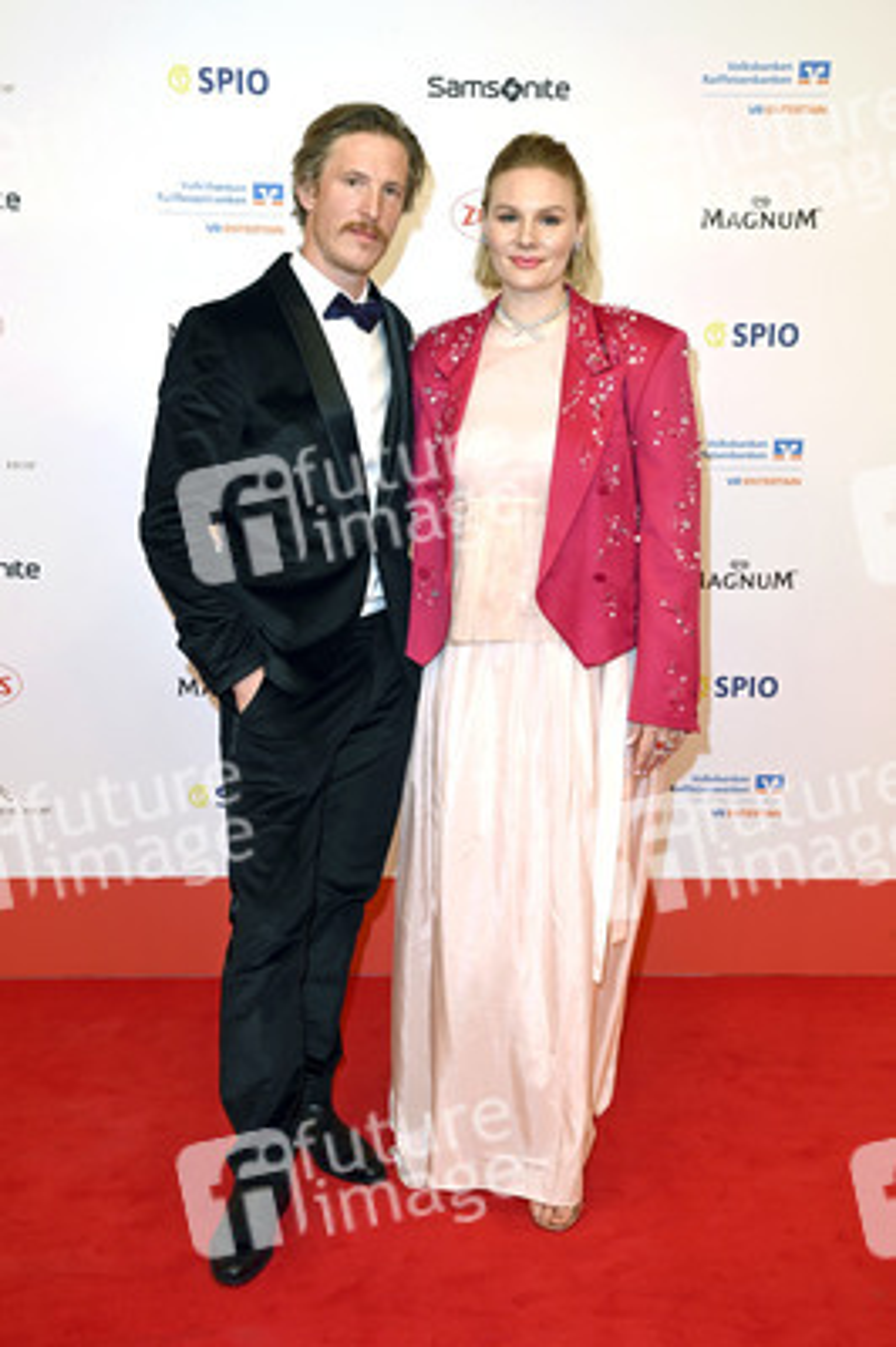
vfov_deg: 44.5
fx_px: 1645
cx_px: 448
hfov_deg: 30.5
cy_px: 674
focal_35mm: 44
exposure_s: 1/250
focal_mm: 44
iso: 640
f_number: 7.1
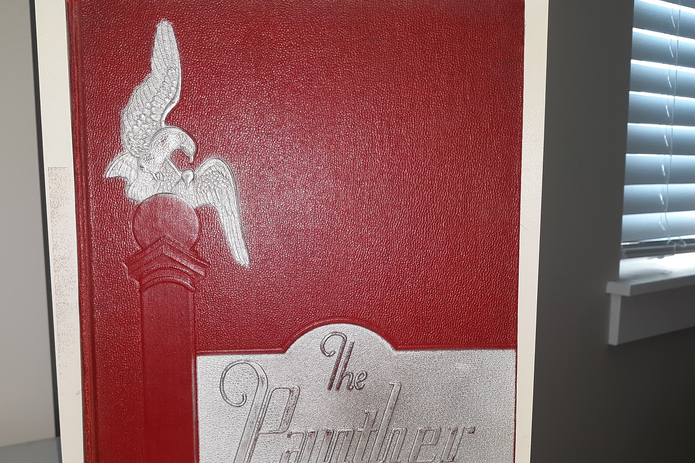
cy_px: 286
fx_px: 714
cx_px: 302
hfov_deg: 51.7
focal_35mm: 37
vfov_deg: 35.8
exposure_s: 1/60
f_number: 1.7
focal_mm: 3.7
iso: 50
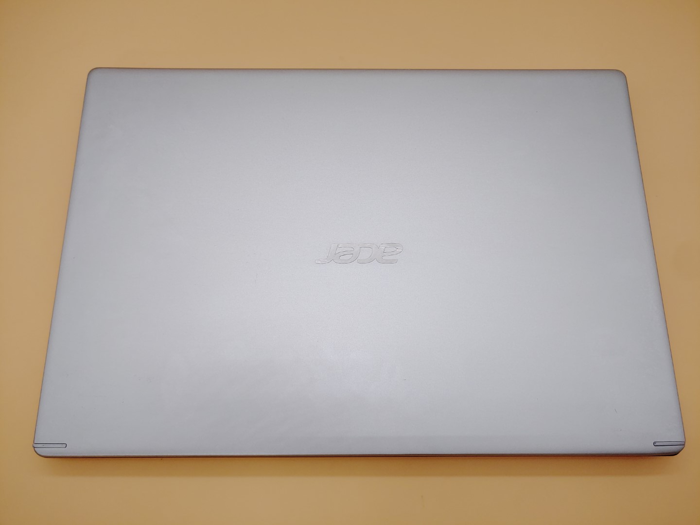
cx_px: 350
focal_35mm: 26
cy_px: 262
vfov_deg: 53.1
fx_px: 526
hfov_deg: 67.3
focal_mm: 4.36
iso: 50
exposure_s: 1/162
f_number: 1.8
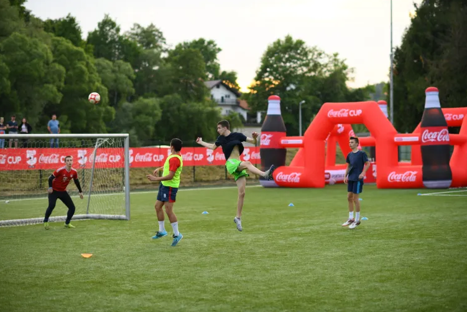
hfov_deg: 23.6
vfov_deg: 15.9
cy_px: 155
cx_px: 233
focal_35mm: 86
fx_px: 1116
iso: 400
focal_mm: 85
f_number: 2.2
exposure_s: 1/1000
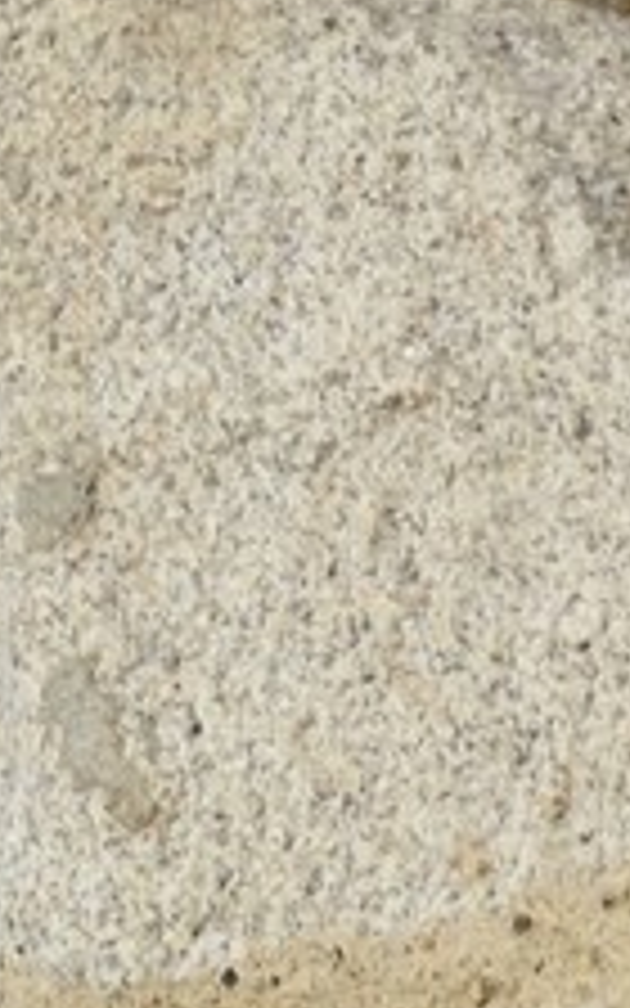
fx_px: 14010
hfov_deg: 2.5
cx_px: -1134
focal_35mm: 510
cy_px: -2232
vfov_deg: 4.0
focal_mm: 70
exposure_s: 1/200
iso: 200
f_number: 7.1
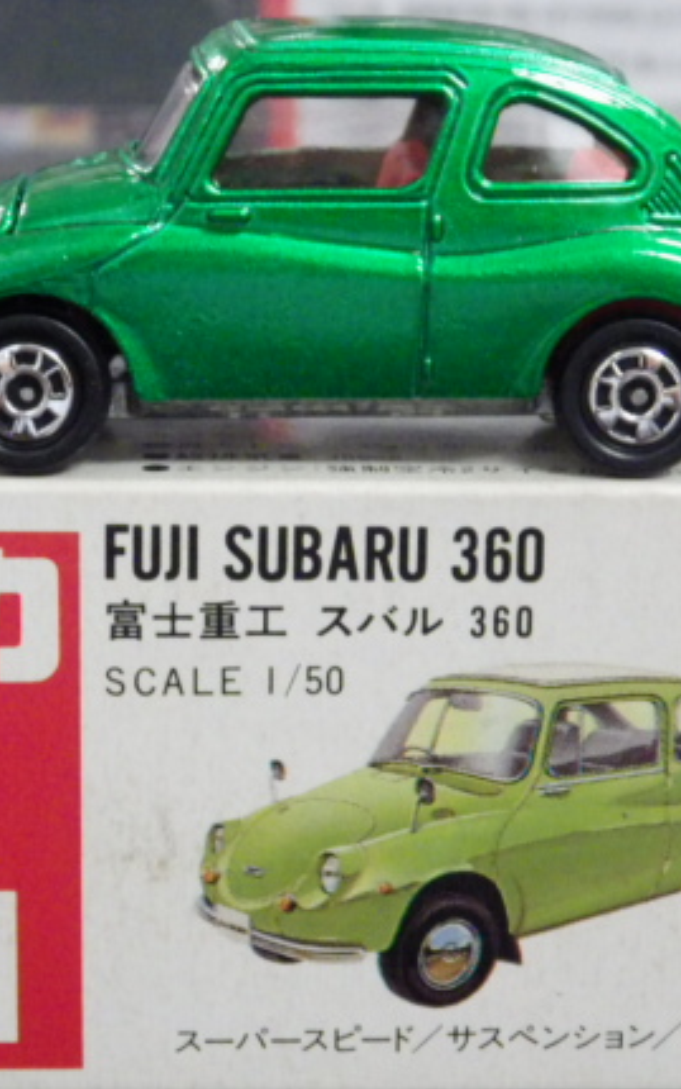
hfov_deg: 11.7
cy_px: 605
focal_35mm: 112
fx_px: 3324
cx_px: 276
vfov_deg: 18.6
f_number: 4.2
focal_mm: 12.8
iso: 1000
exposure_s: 1/25
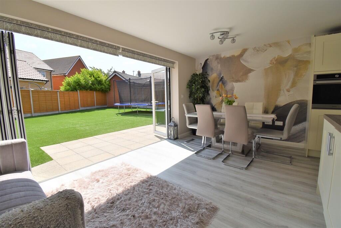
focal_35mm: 15
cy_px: 114
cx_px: 170
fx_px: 142
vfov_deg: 77.3
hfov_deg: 100.4
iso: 100
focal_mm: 10
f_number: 11
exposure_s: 1/200
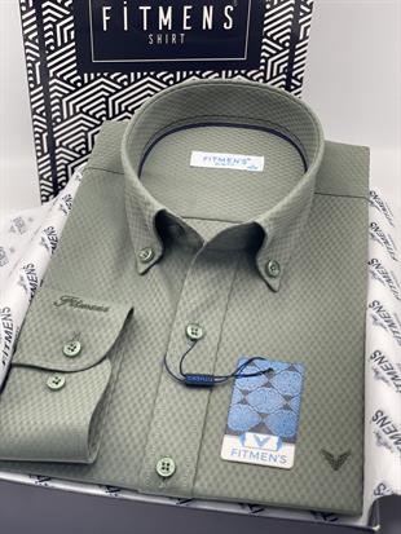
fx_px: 803
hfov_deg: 28.0
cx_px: 200
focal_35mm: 52
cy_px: 267
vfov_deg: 36.8
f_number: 2
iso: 50
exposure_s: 1/122
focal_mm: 6
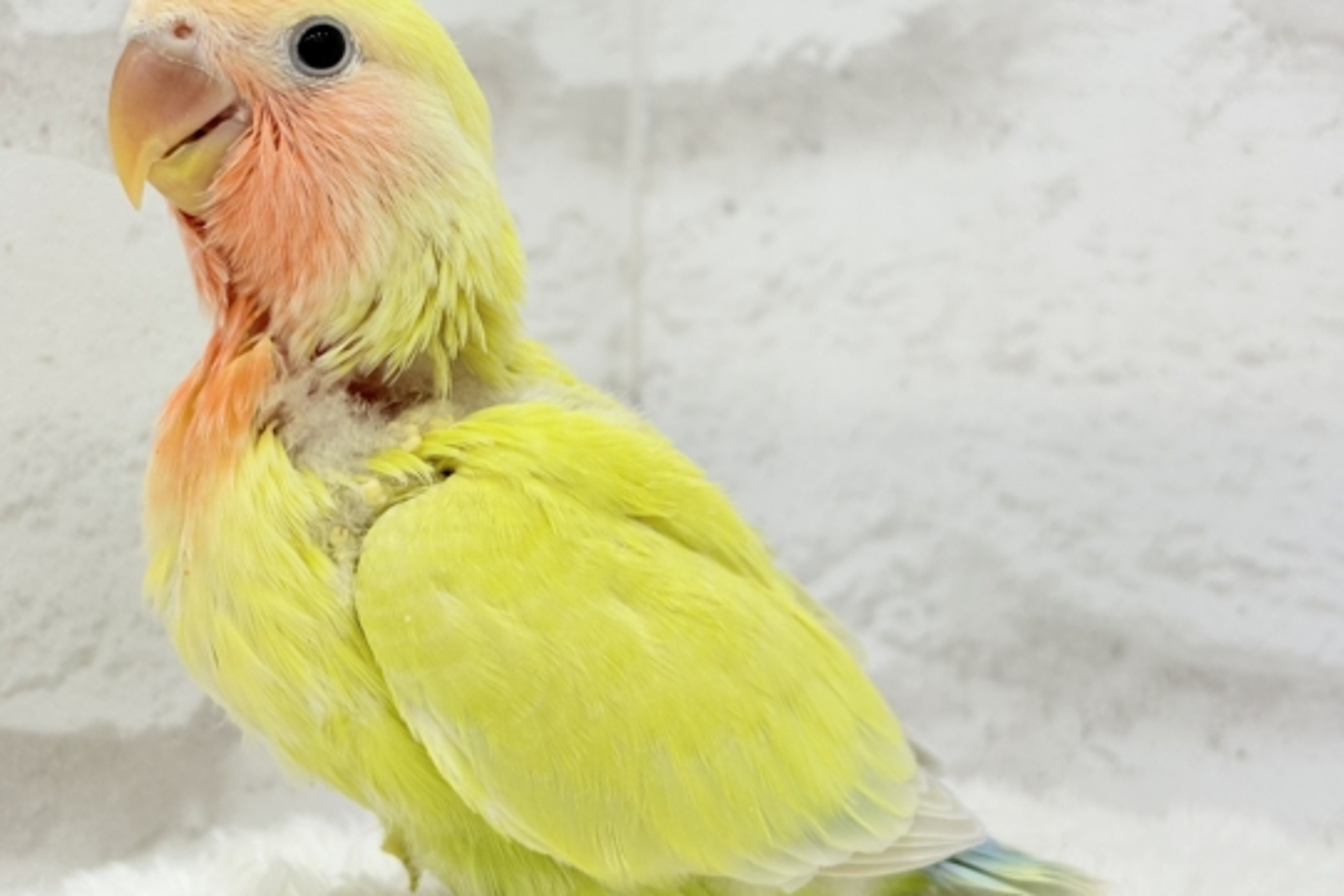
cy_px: 323
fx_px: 2390
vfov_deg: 21.2
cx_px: 556
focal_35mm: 64
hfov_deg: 31.3
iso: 64
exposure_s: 1/100
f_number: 1.6
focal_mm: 5.96
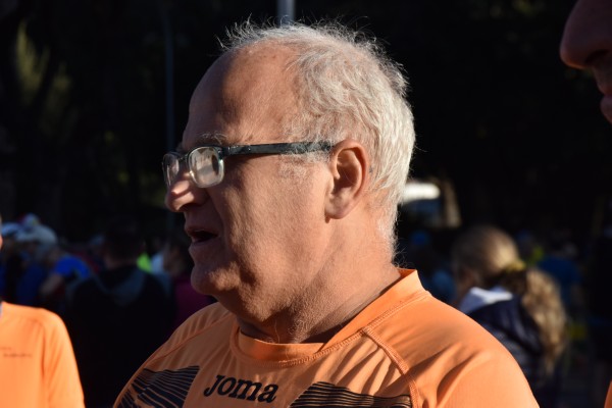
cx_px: 306
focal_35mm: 150
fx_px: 2550
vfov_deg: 9.1
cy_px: 204
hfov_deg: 13.7
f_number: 11
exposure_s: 1/800
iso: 320
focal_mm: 100
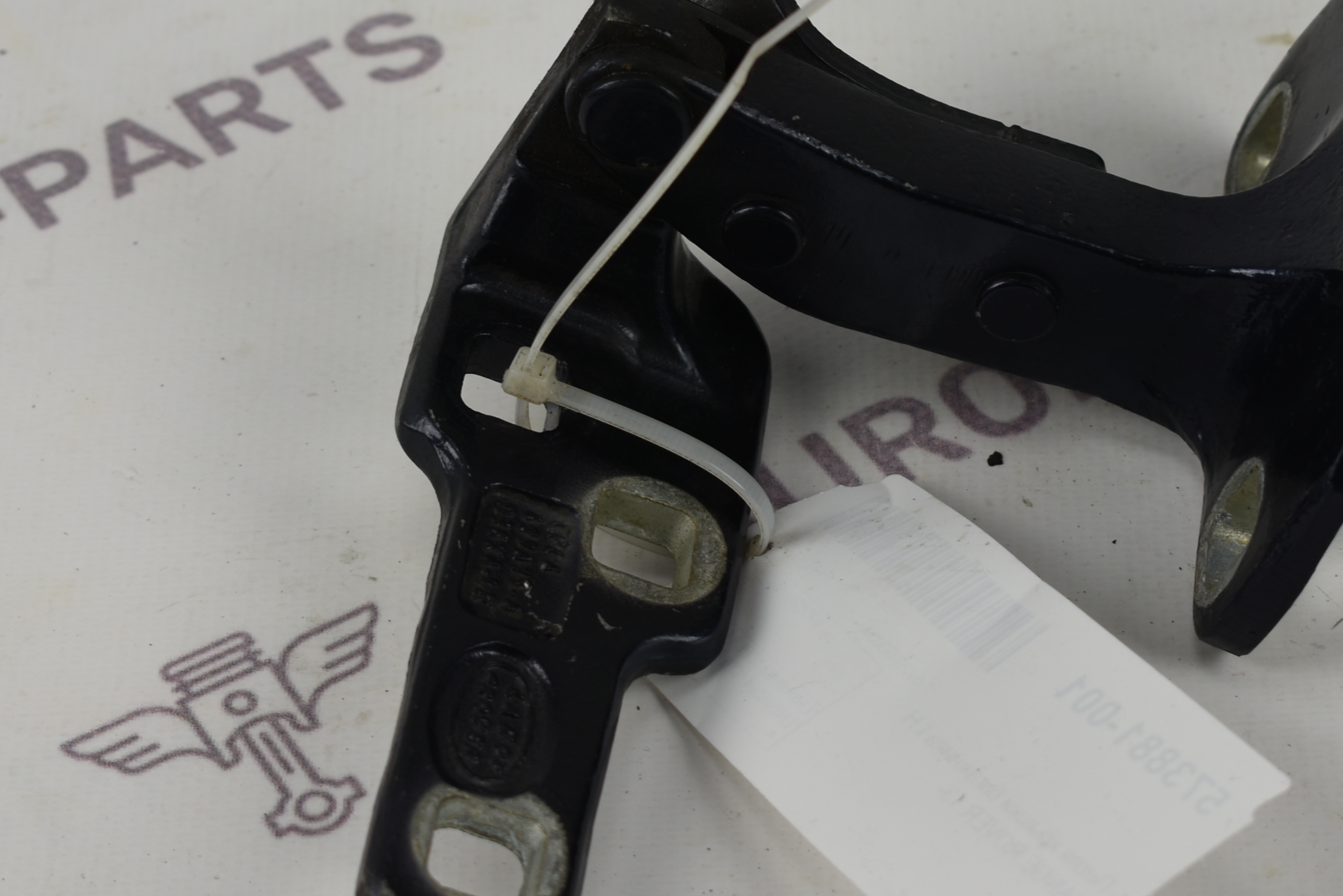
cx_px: 830
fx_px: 4515
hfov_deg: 16.9
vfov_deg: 11.3
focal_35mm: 121
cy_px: 275
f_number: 5.6
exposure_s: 1/40
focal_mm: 48
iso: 100
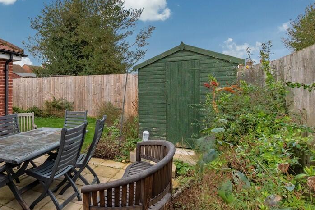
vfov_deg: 56.6
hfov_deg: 73.9
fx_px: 193
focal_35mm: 22
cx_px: 85
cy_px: 79
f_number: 9
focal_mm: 10
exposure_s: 1/800
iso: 900
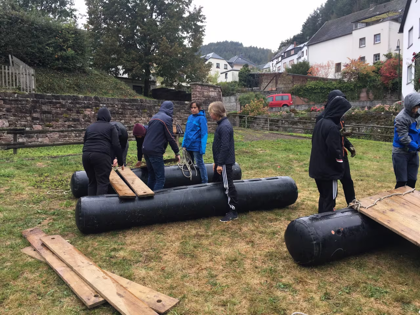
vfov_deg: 48.2
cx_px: 210
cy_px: 158
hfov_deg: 61.7
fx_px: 352
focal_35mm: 29
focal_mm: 4.15
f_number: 2.2
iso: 25
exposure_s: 1/100
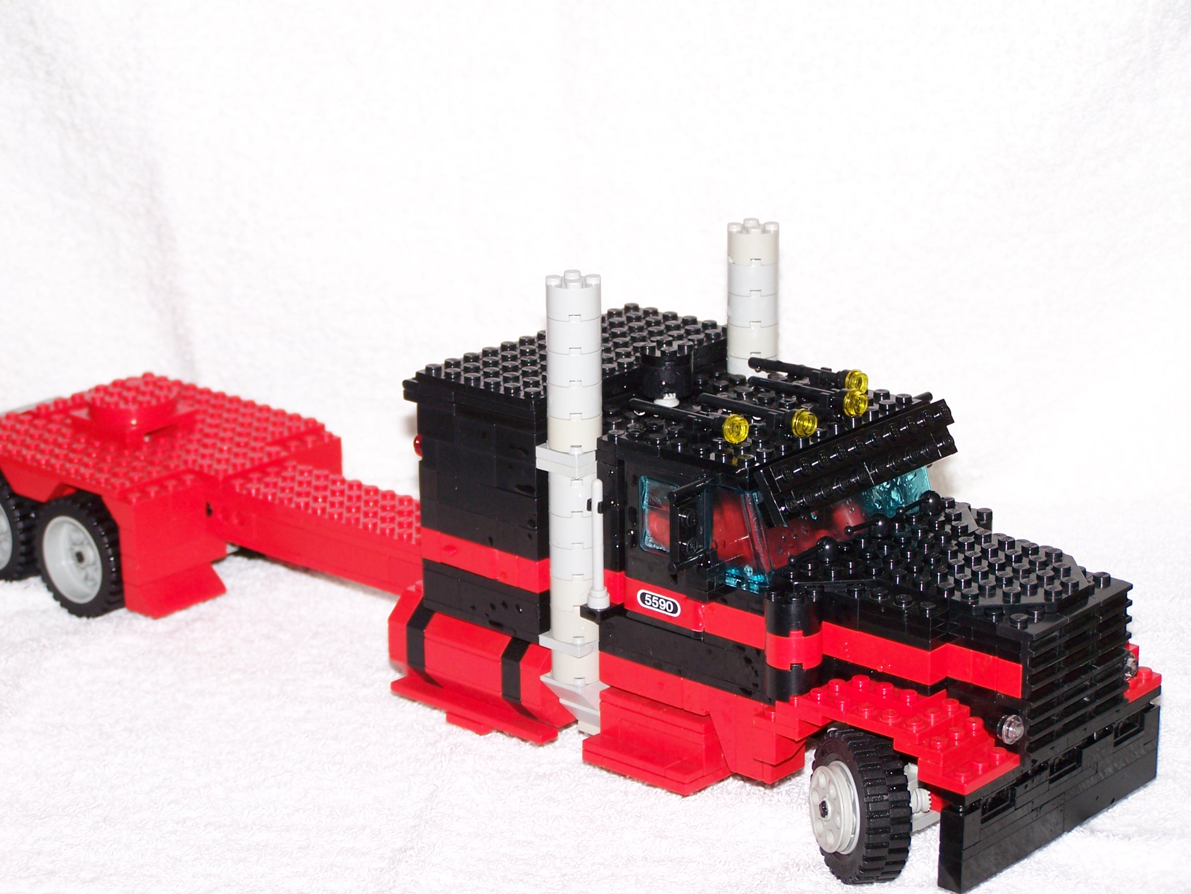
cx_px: 596
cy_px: 447
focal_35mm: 94
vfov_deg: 15.7
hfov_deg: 20.9
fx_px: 3234
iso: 80
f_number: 3.2
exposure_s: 1/80
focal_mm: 15.6
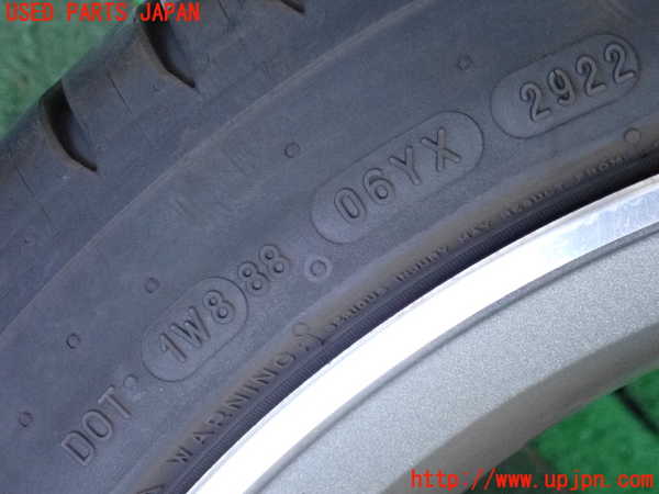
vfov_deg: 14.8
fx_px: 1904
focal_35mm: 100
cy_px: 247
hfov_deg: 19.6
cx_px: 330
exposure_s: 1/125
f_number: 4.9
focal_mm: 18
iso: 2500
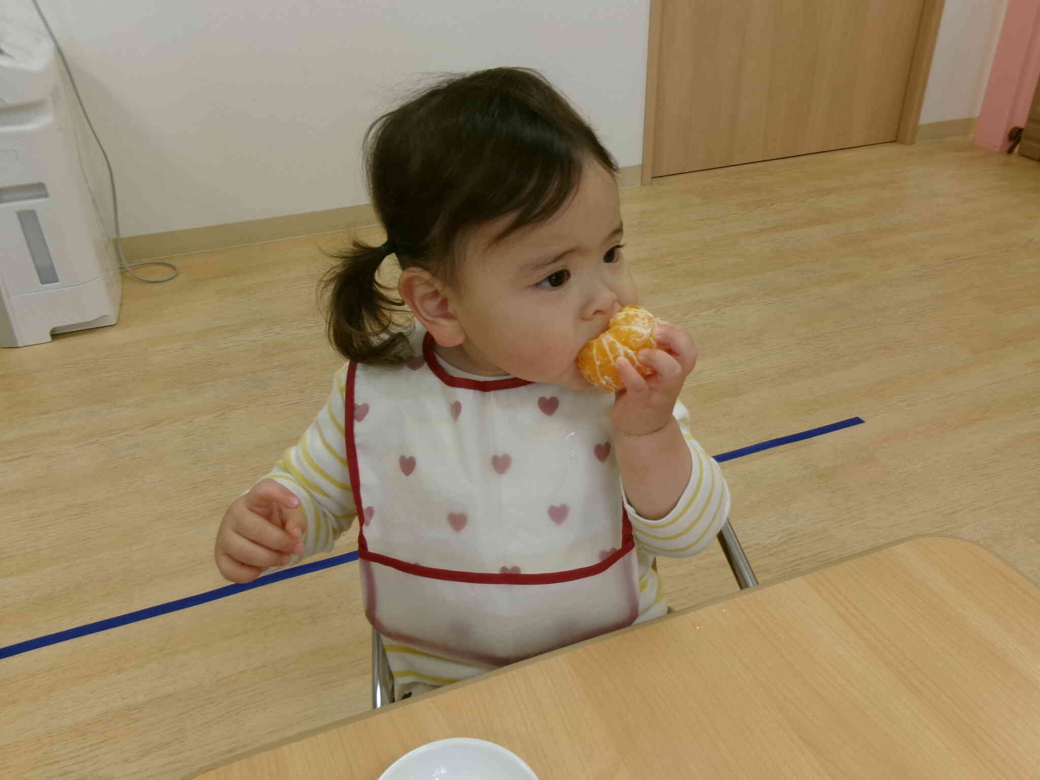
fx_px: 841
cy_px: 390
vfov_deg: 49.7
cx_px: 520
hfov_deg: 63.4
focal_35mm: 28
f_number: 3.9
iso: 100
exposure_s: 1/70
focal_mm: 5.1
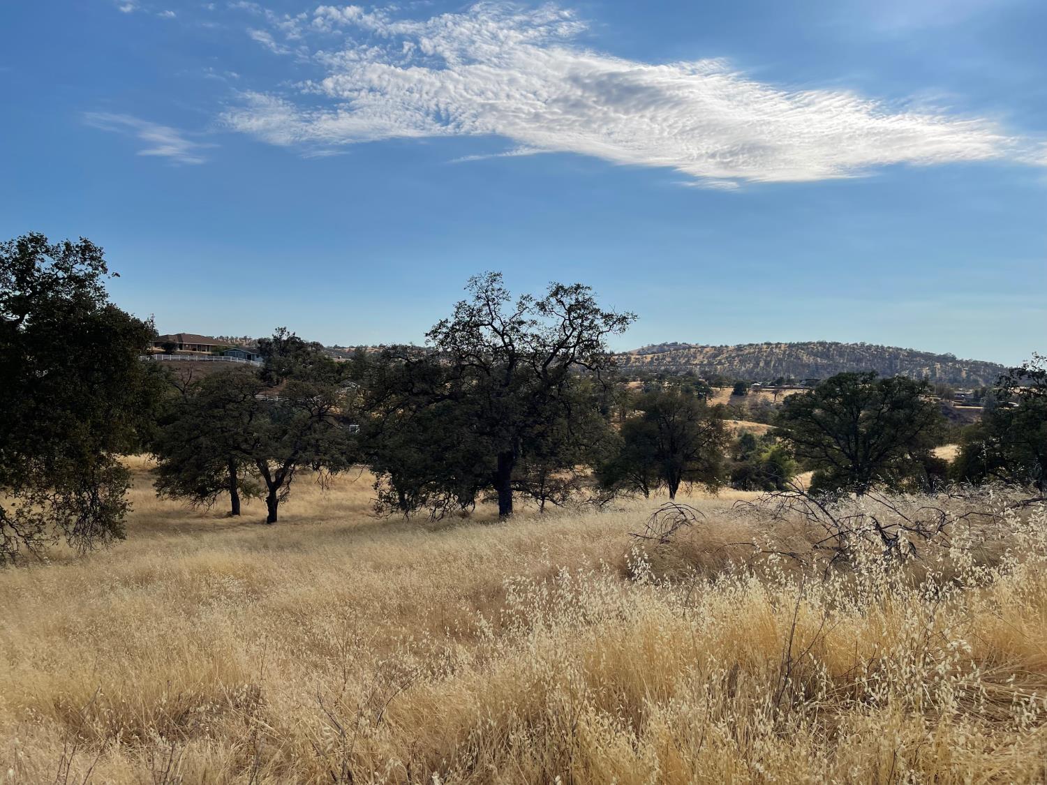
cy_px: 392
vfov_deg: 54.9
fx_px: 756
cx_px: 524
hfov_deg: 69.4
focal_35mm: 25
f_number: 1.6
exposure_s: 1/9174
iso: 32
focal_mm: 5.1
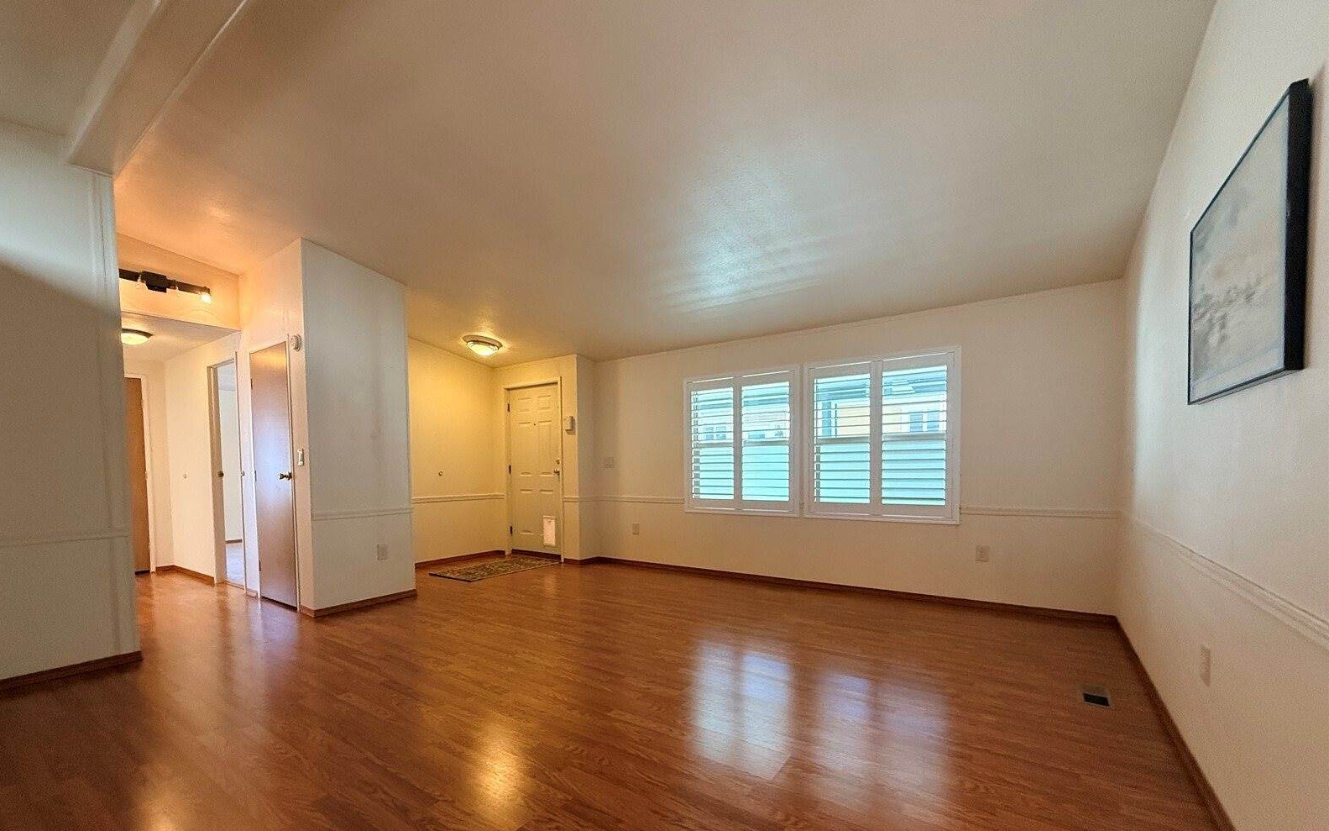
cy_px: 490
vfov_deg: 74.1
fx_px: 543
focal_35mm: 15
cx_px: 660
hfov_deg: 101.5
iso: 500
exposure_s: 1/120
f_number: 2.2
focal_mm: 2.22
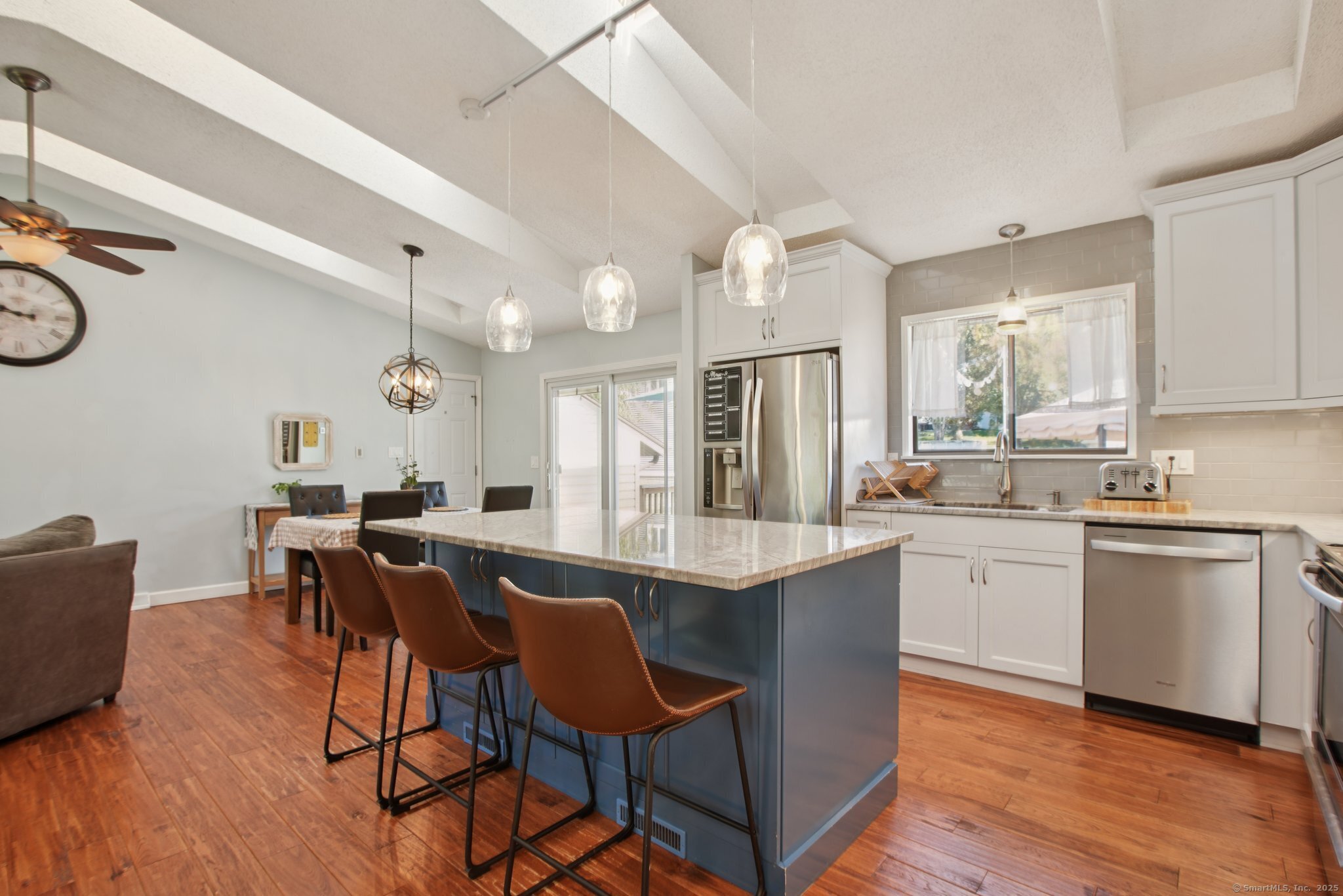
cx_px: 672
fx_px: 597
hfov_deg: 96.7
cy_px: 448
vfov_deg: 73.8
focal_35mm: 16
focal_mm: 16
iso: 100
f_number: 9
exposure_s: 1/4
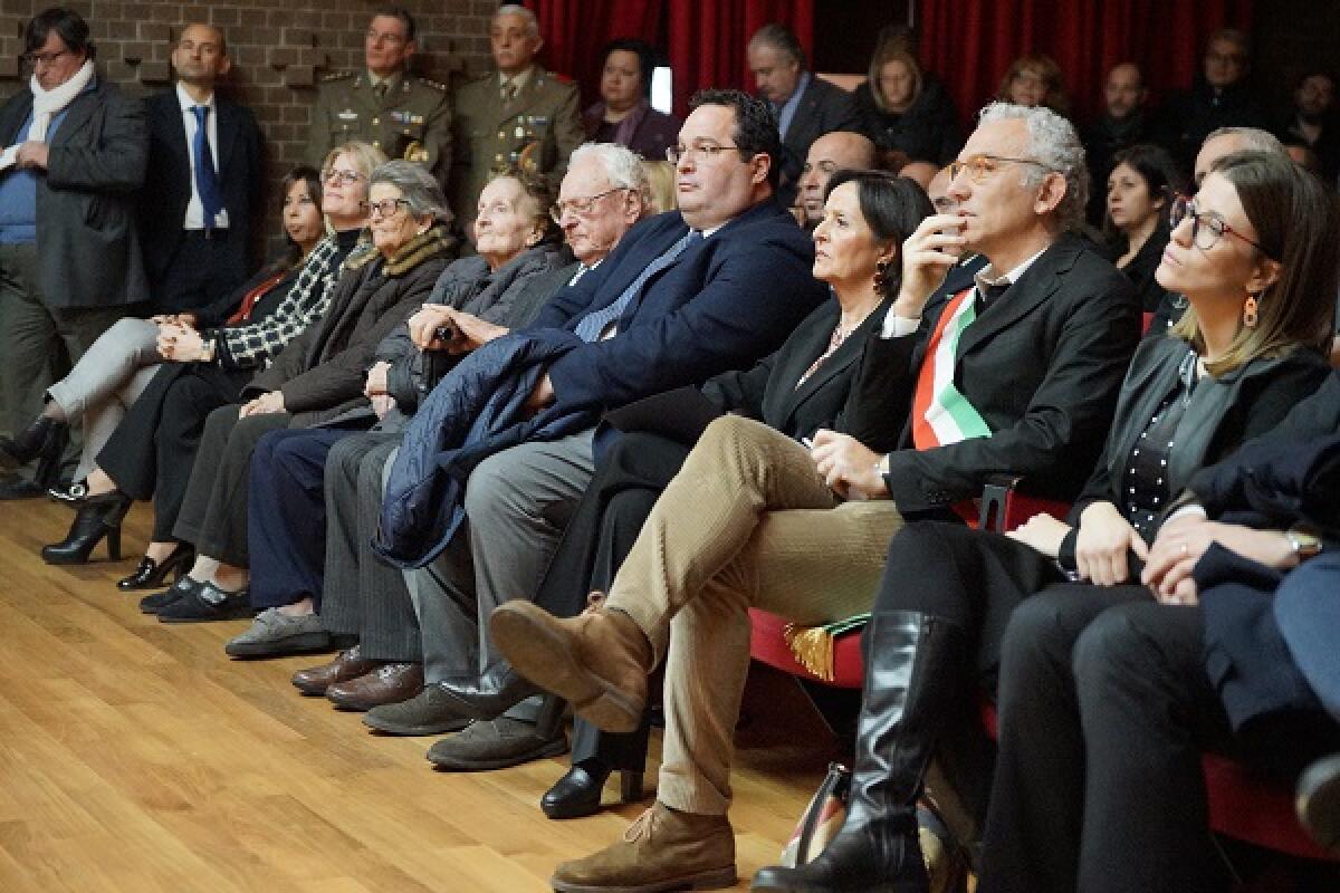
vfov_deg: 19.5
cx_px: 670
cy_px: 446
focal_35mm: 70
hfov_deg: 28.8
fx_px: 2605
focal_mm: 70
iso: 6400
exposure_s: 1/60
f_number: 3.2
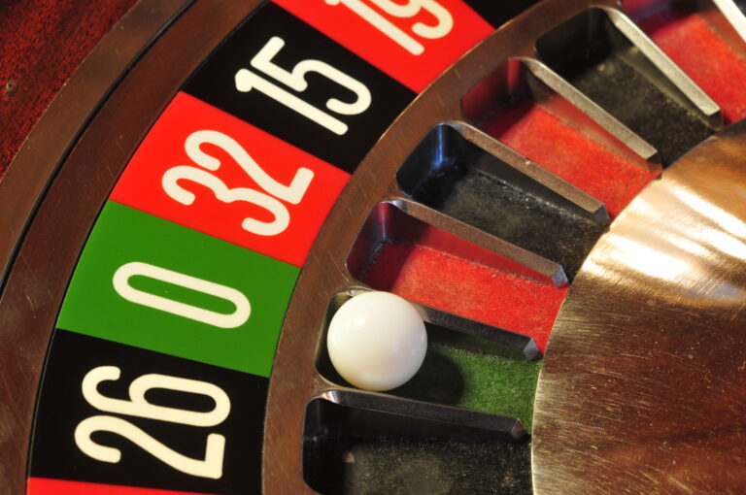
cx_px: 373
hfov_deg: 27.0
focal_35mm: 75
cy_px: 248
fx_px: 1552
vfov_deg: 18.1
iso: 200
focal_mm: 50
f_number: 11
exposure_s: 5
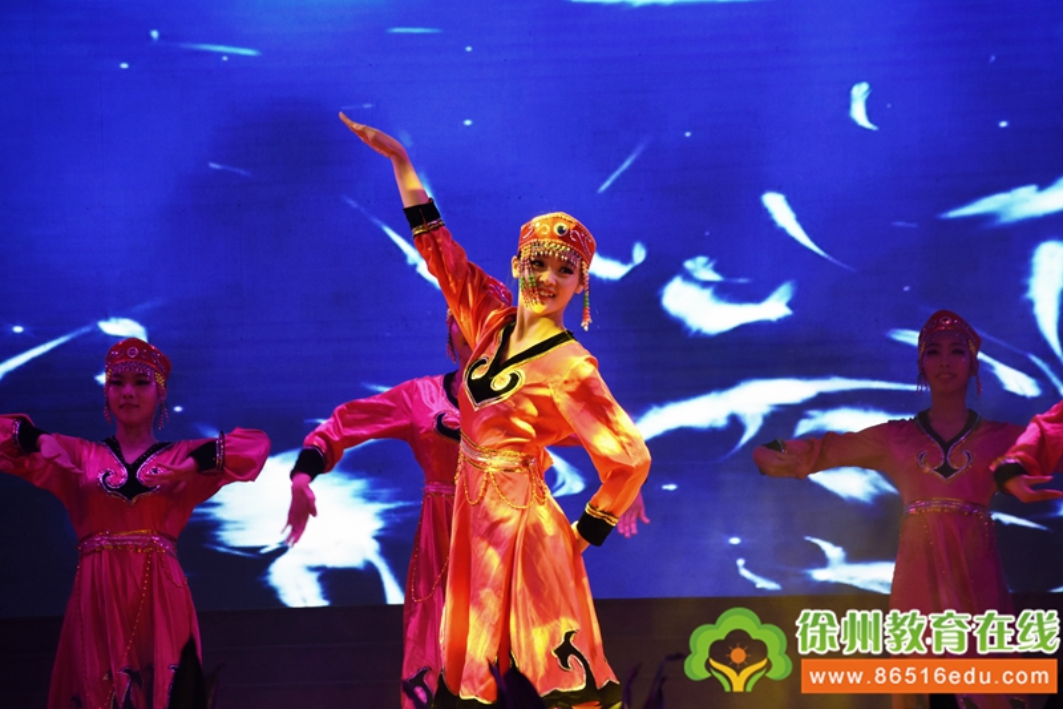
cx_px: 532
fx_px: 6199
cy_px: 354
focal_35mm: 210
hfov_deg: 9.8
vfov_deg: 6.5
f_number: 5.6
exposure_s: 1/80
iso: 800
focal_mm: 140
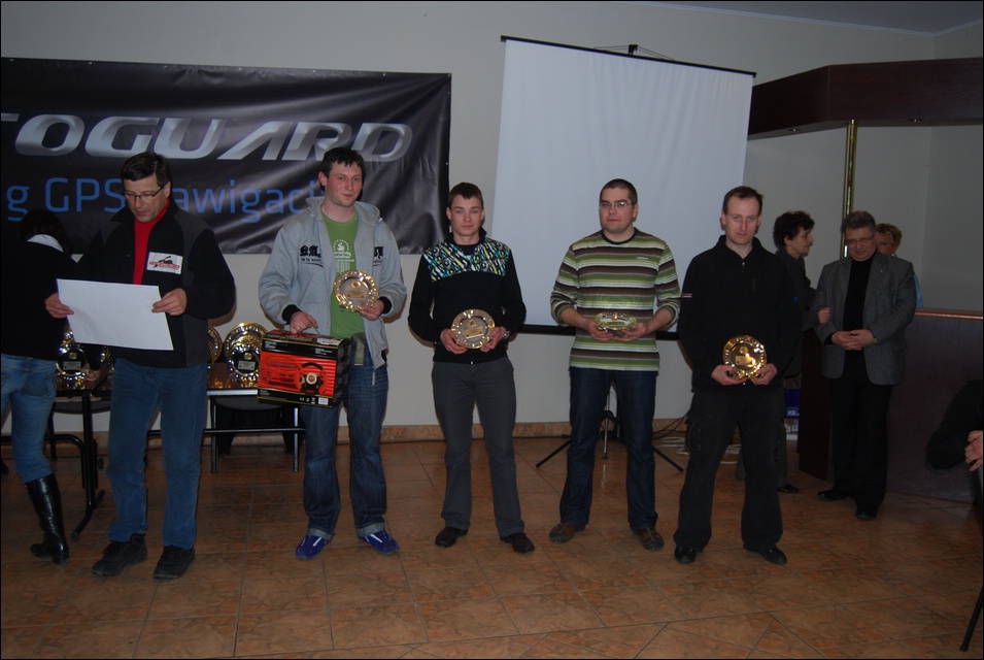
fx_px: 821
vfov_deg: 43.7
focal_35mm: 30
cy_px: 330
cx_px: 492
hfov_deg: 61.8
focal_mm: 20
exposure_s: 1/60
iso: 200
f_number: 3.8
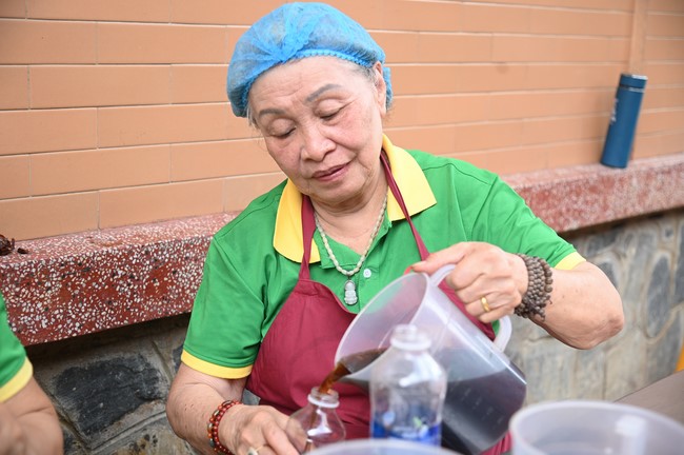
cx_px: 342
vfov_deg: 25.9
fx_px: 987
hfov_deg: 38.2
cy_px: 228
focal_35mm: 52
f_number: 4
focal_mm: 52
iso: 500
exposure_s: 1/250
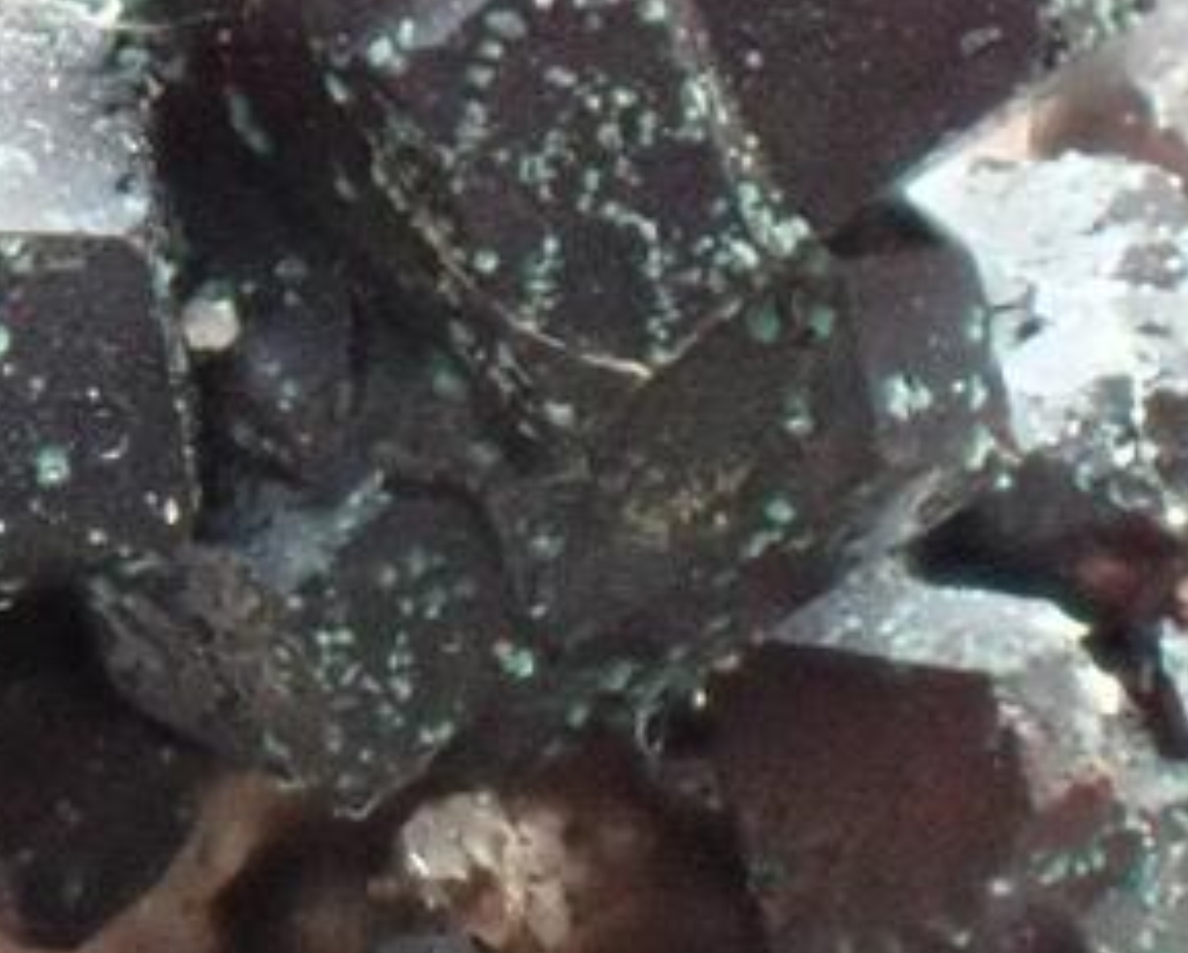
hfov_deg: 4.6
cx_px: -157
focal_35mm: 423
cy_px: -149
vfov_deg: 3.7
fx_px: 14888
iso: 800
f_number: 6.3
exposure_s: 1/160
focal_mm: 18
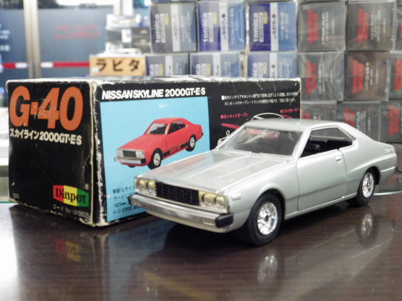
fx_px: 581
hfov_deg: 38.2
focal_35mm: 50
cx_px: 201
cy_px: 150
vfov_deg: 29.1
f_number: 3.8
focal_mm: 9
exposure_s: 1/25
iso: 800
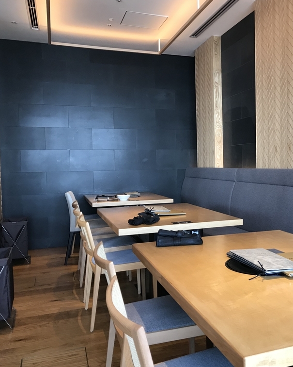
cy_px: 182
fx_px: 401
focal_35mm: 37
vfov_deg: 49.1
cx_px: 236
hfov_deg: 38.6
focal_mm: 3.99
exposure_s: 1/40
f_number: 1.8
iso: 25
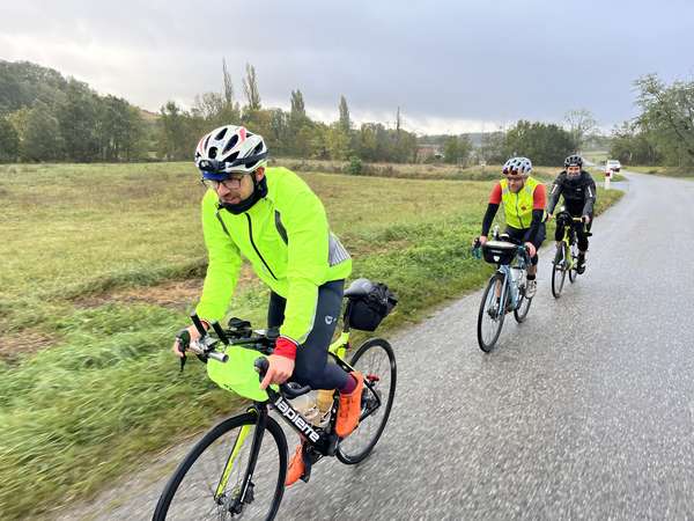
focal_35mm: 26
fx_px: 521
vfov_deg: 53.1
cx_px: 347
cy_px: 260
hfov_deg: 67.3
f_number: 1.6
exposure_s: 1/121
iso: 64
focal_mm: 5.1
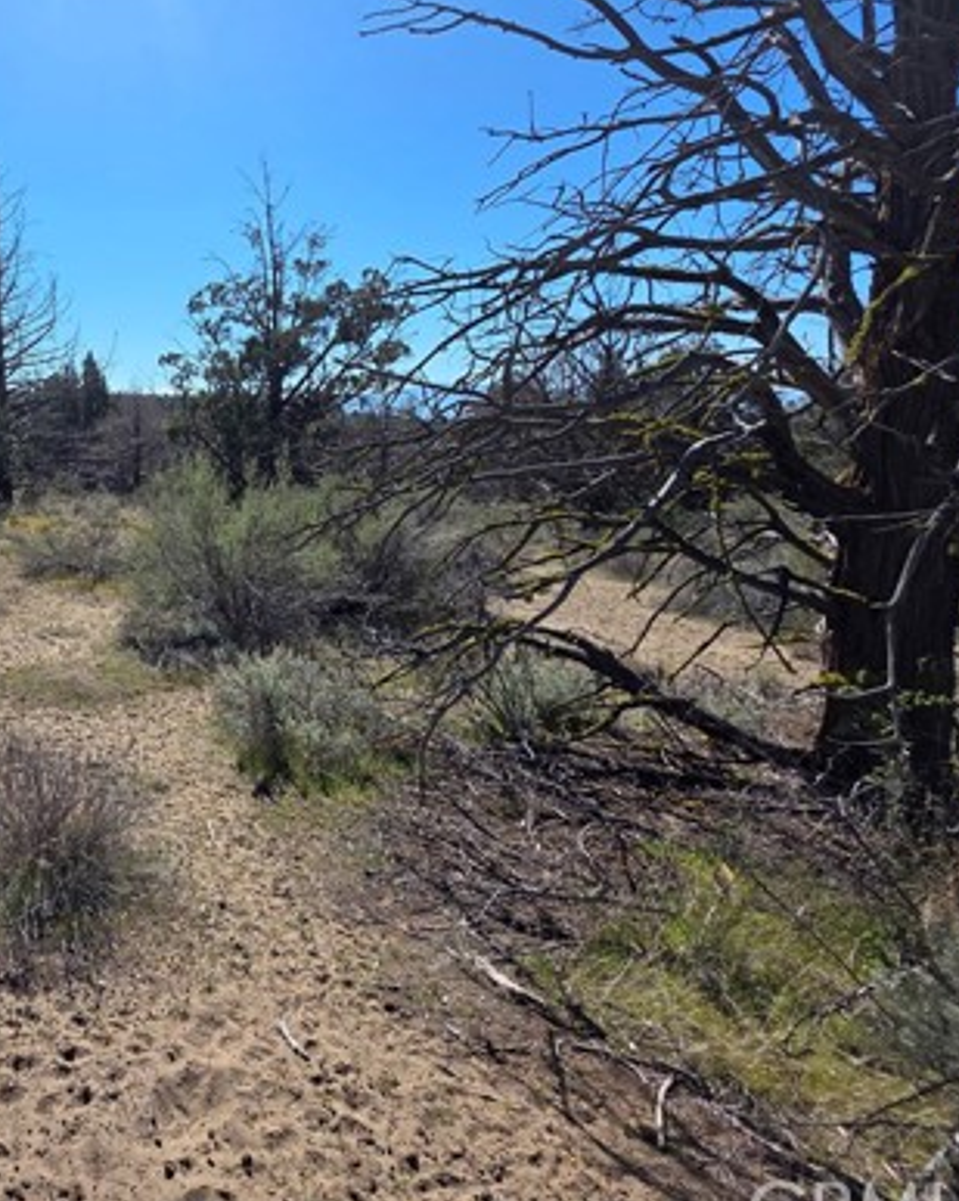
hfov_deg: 54.7
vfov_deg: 77.2
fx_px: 746
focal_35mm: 21
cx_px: 56
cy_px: 509
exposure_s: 1/2082
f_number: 1.9
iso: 40
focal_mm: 2.2
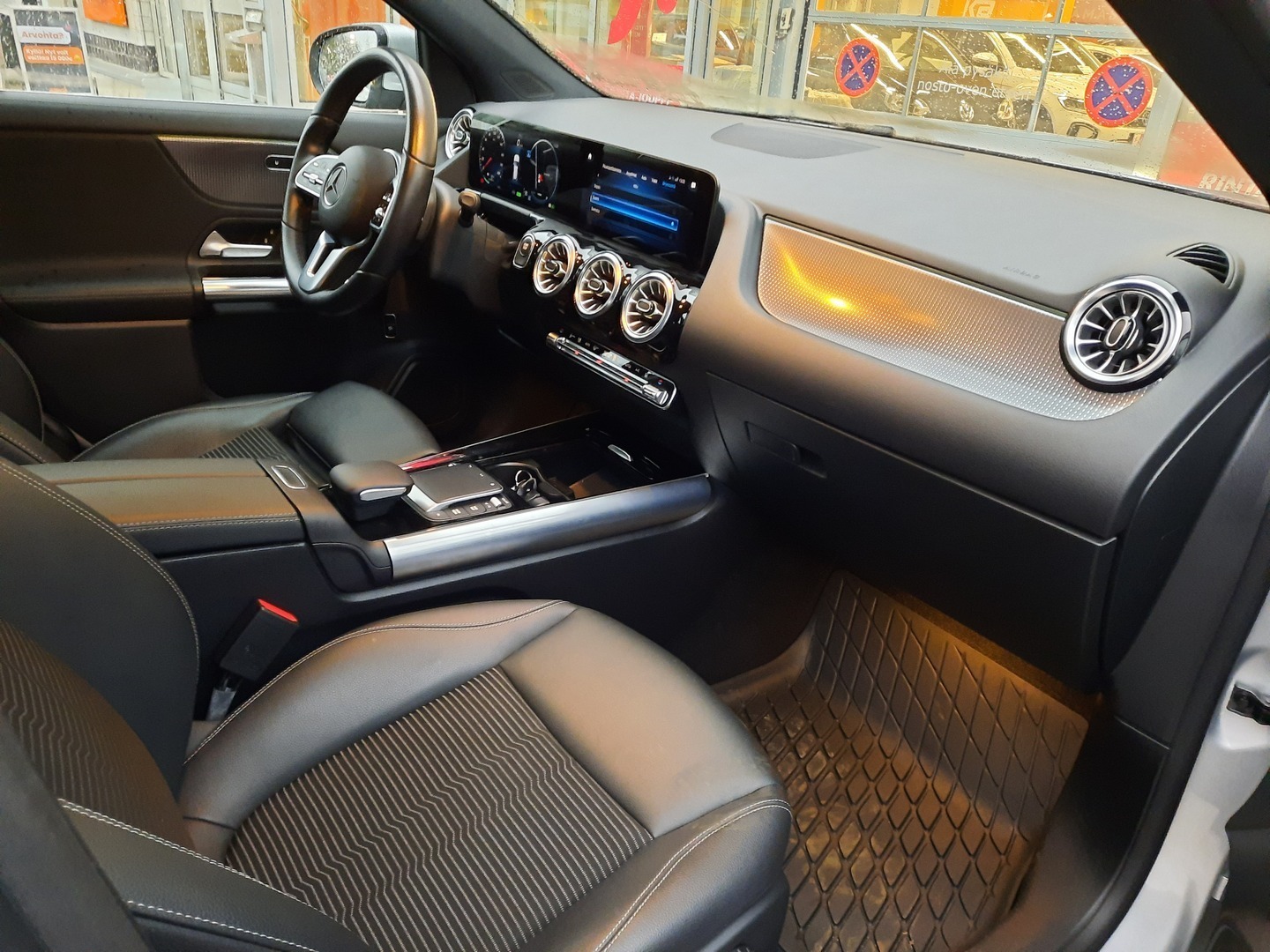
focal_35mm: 25
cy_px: 476
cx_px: 635
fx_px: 917
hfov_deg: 69.4
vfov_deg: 54.9
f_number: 2
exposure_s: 1/20
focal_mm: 4.6
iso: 640
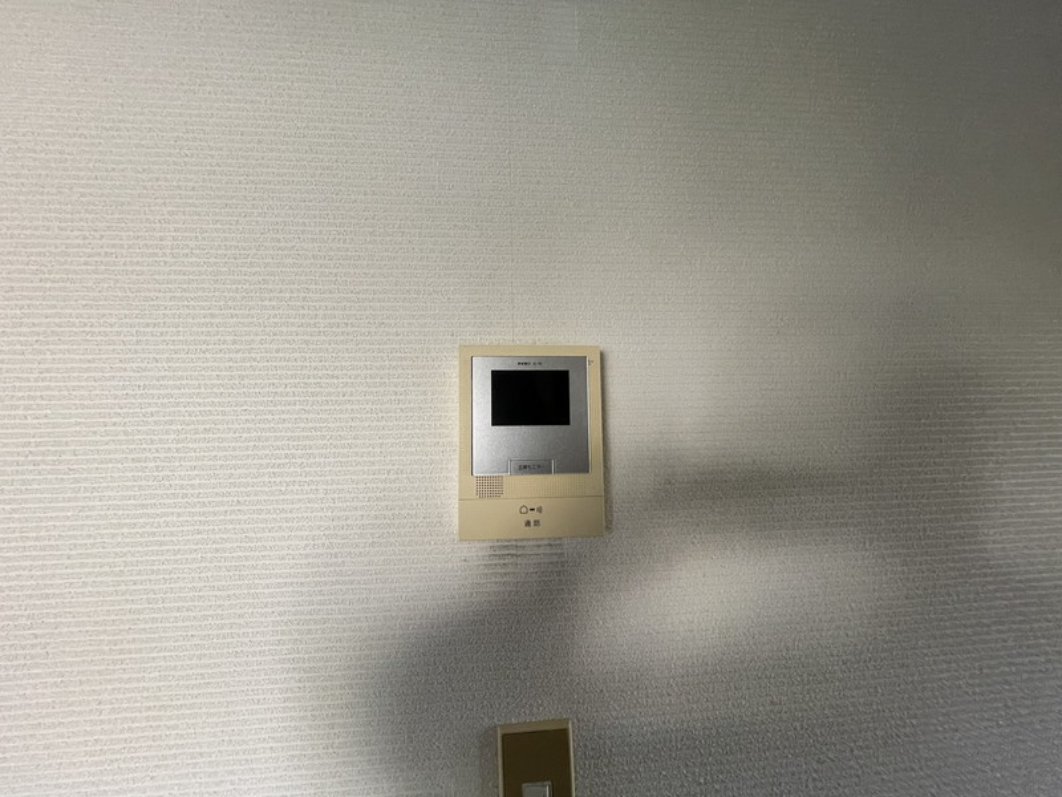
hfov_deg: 102.1
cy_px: 398
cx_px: 531
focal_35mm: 14
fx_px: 430
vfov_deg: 85.7
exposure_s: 1/60
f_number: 2.4
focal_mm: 1.55
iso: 400
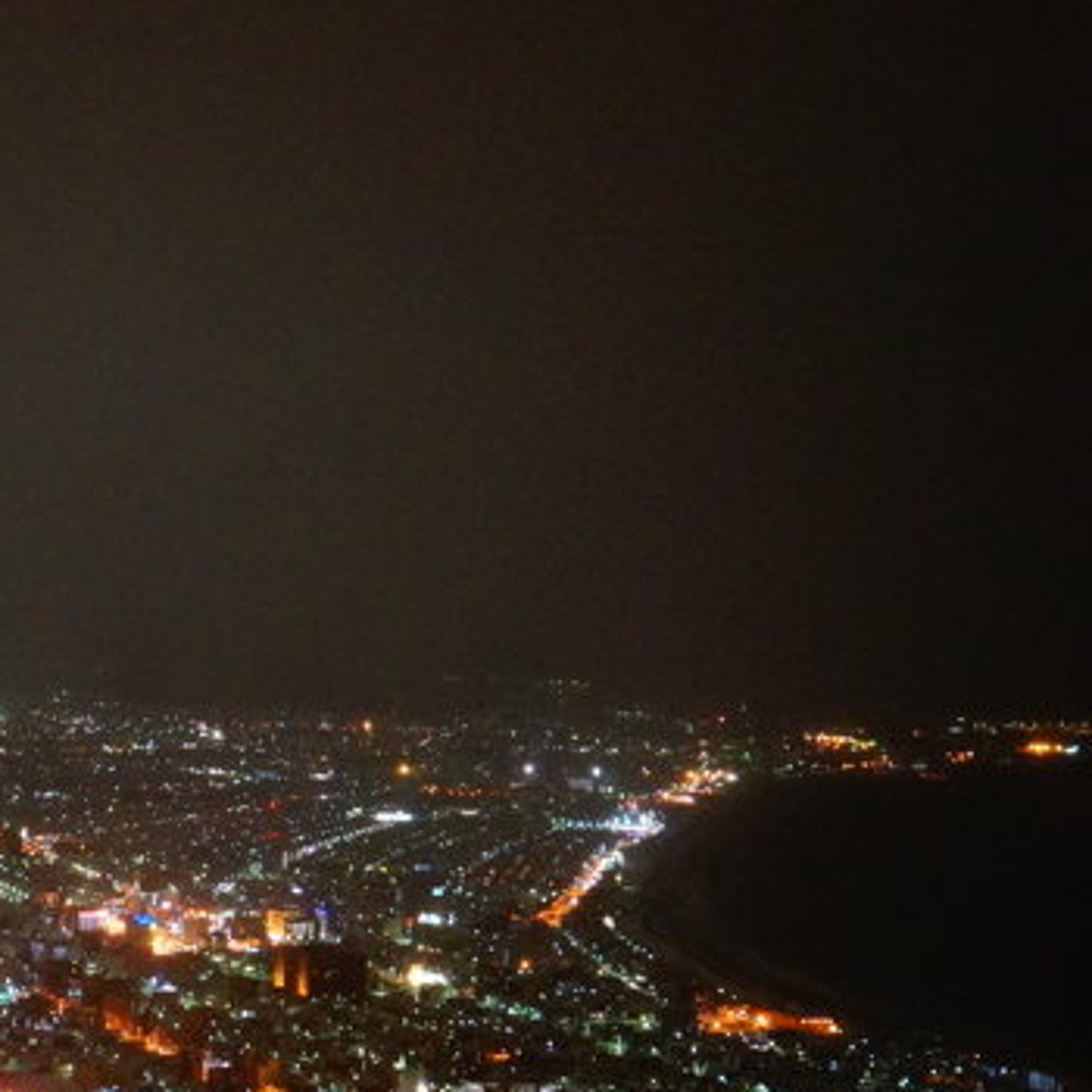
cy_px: 964
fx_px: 2391
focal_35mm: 67
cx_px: 44
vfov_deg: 25.0
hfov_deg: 24.7
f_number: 5
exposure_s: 1/5
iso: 1600
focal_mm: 18
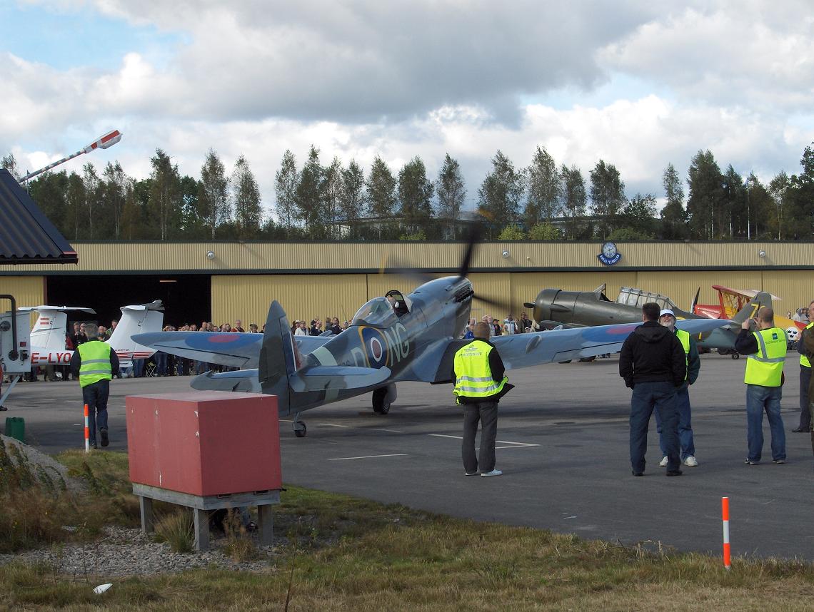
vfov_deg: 17.2
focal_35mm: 86
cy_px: 306
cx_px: 407
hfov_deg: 22.7
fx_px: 2025
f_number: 6.7
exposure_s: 1/196
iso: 100
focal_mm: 17.5
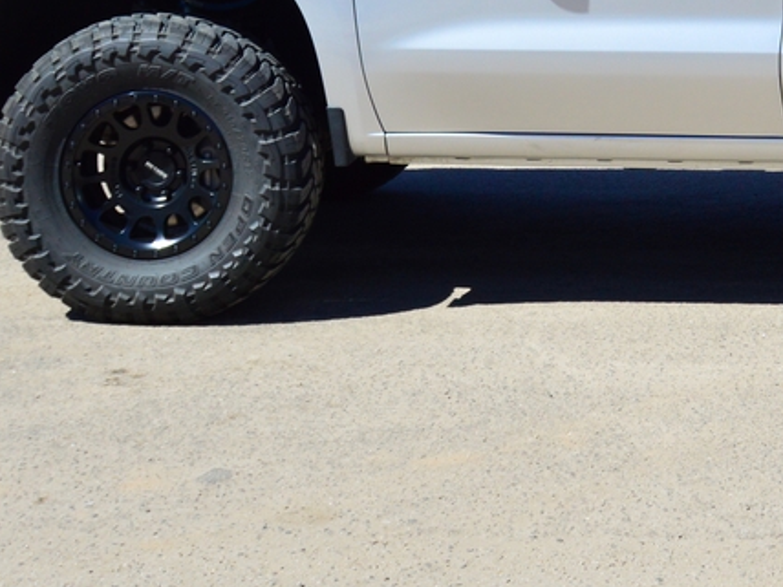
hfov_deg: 22.7
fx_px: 1832
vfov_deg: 17.4
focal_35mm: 81
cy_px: -106
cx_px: 868
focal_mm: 20
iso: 400
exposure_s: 1/1250
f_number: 7.1
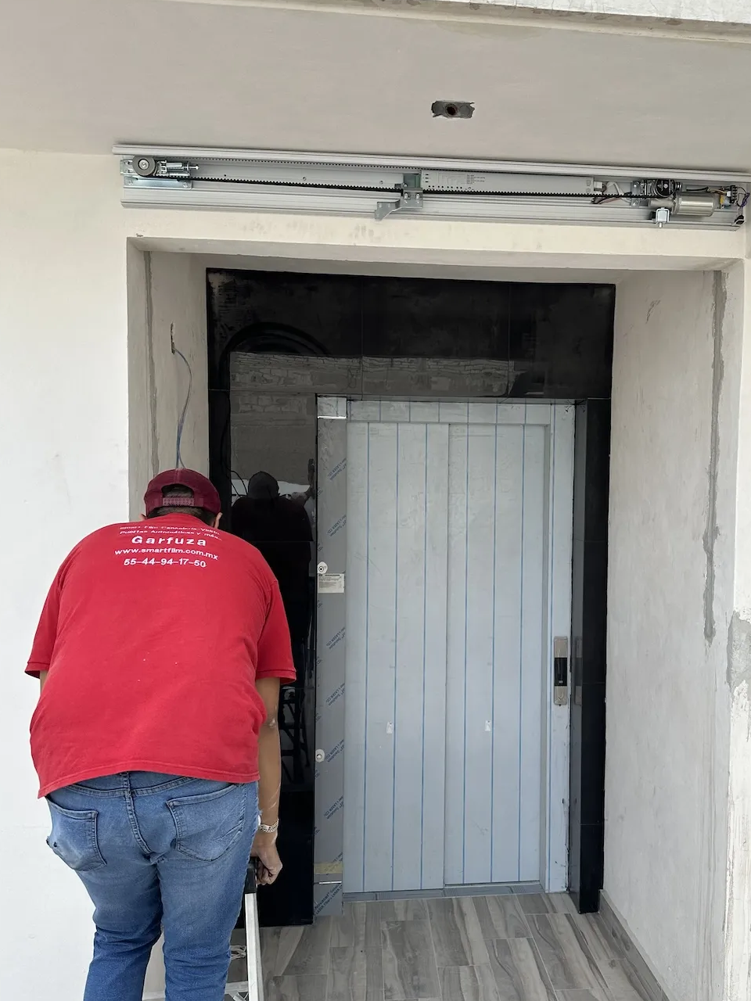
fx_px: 868
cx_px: 458
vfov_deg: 59.9
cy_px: 529
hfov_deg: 46.5
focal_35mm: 30
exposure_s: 1/1062
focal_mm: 6.86
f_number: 1.78
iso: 80
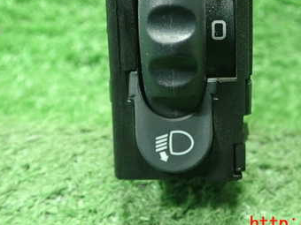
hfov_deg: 36.0
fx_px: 461
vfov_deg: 26.9
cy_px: 37
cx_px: 184
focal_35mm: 53
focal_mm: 5.5
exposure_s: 1/100
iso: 800
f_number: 2.3
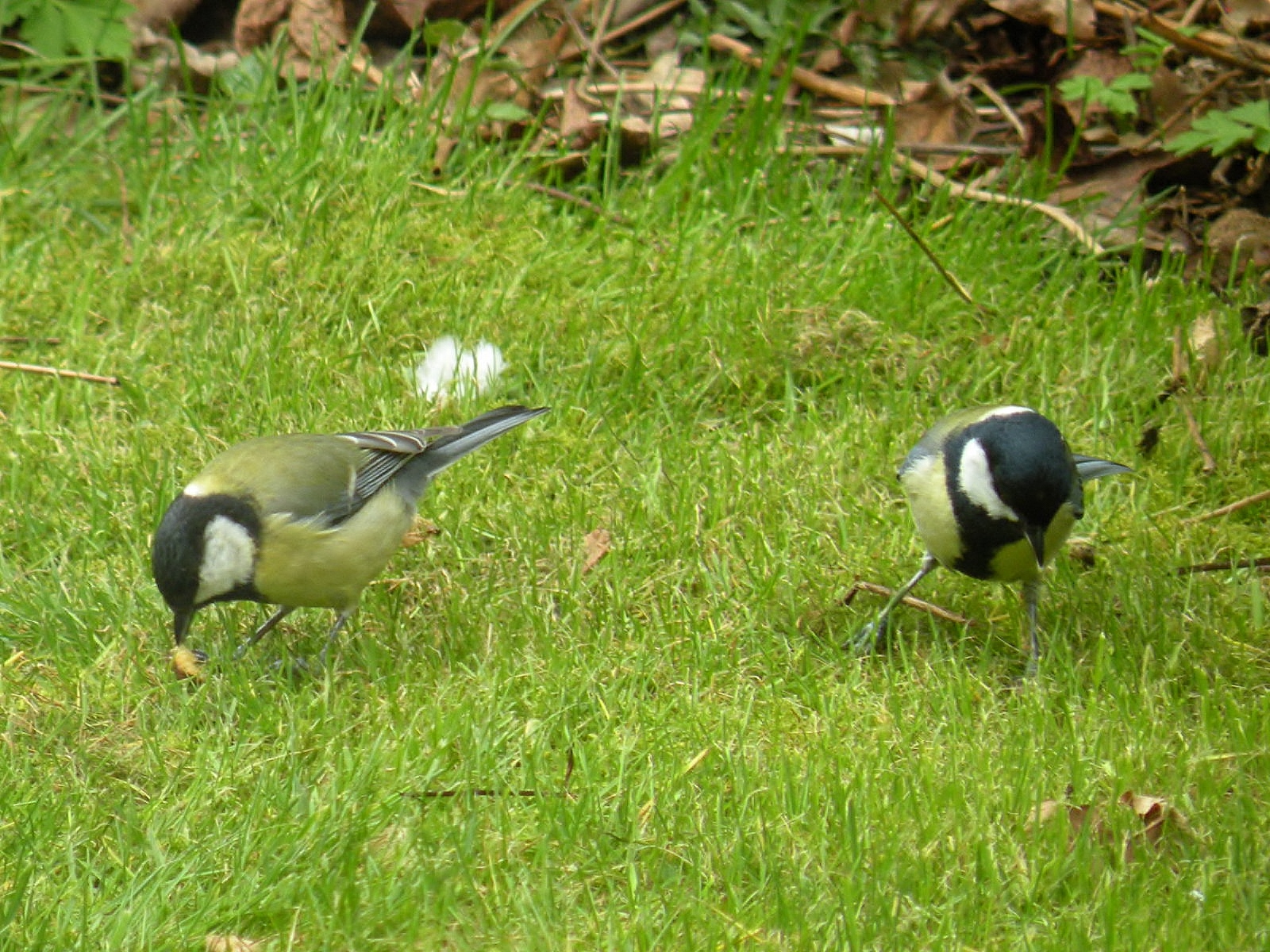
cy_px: 476
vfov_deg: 3.1
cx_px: 635
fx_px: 17830
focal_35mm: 486
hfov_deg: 4.1
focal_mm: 84.2
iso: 212
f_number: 4.5
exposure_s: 1/130
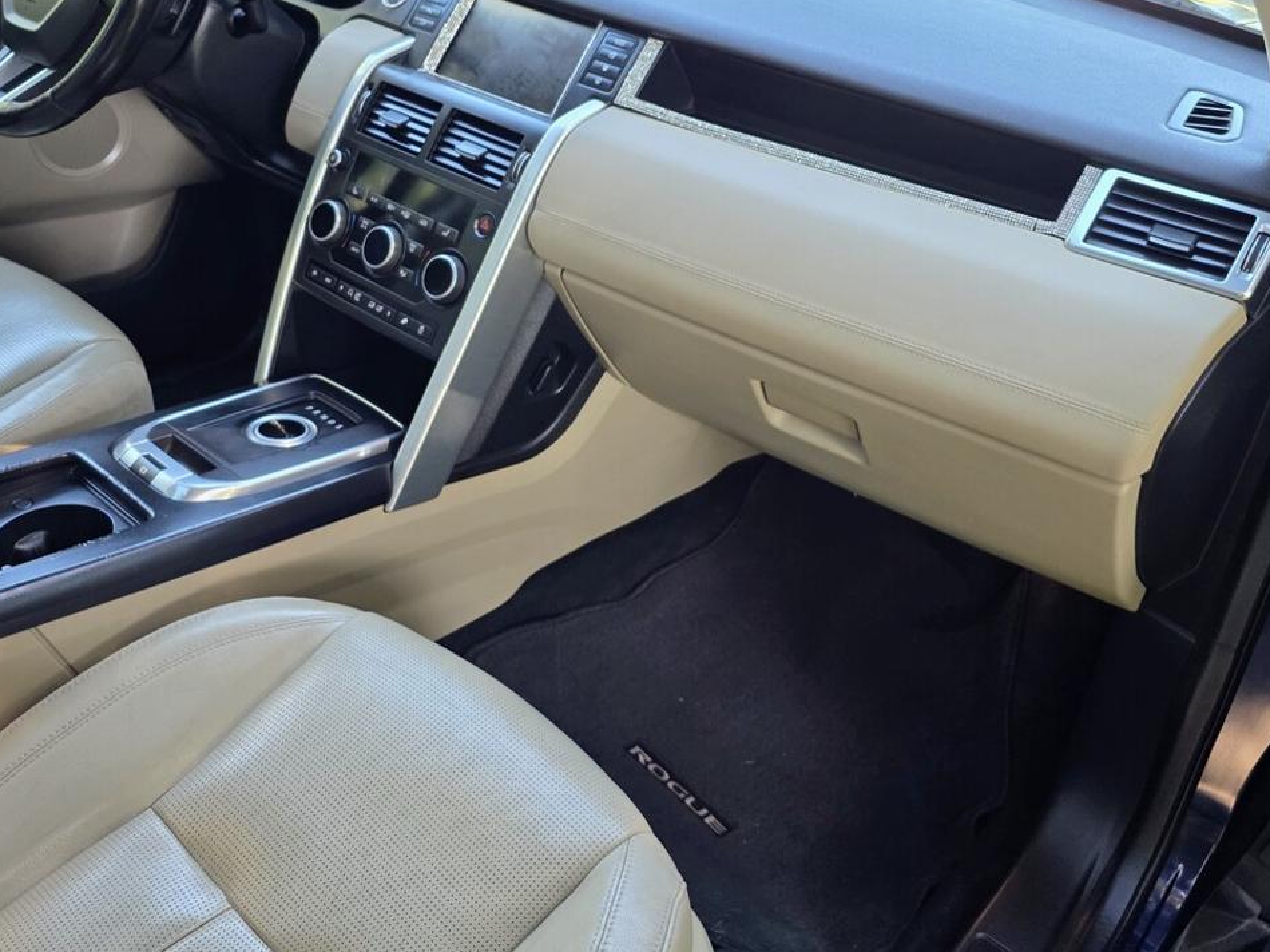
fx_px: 1137
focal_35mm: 31
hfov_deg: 58.3
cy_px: 354
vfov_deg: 45.0
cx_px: 676
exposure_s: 1/180
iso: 200
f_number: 1.7
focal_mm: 6.25
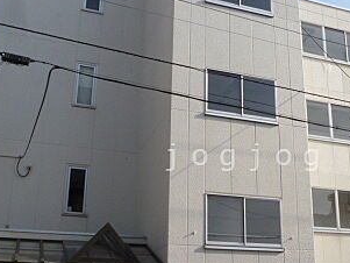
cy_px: 157
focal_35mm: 51
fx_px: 516
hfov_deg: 36.9
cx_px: 245
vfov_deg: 28.5
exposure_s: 1/400
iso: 80
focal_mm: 4.3
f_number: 5
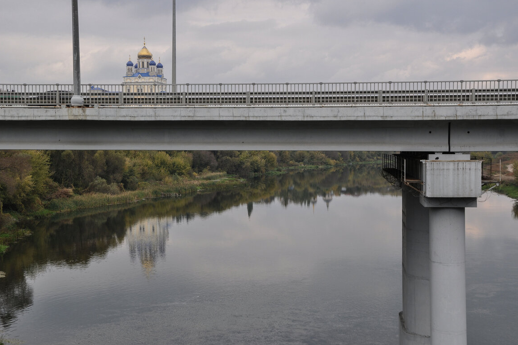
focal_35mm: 53
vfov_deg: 25.5
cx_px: 260
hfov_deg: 37.5
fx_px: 762
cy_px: 167
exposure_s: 1/250
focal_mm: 34
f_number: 8
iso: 200
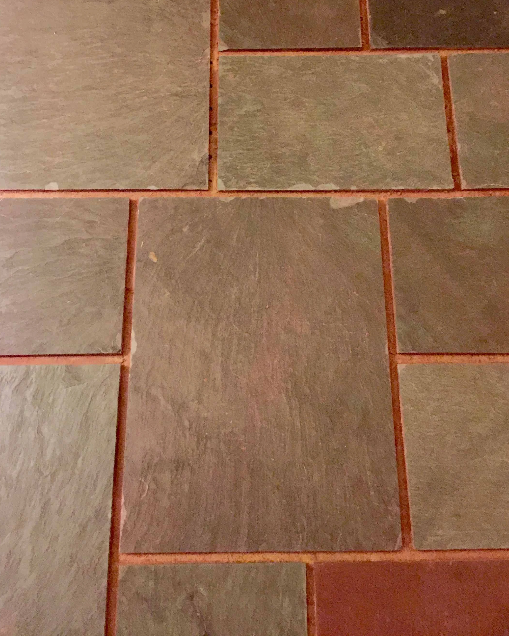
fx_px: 659
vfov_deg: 51.1
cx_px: 261
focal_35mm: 35
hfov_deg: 42.2
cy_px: 244
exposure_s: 1/4
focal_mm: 4.15
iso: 200
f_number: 2.2
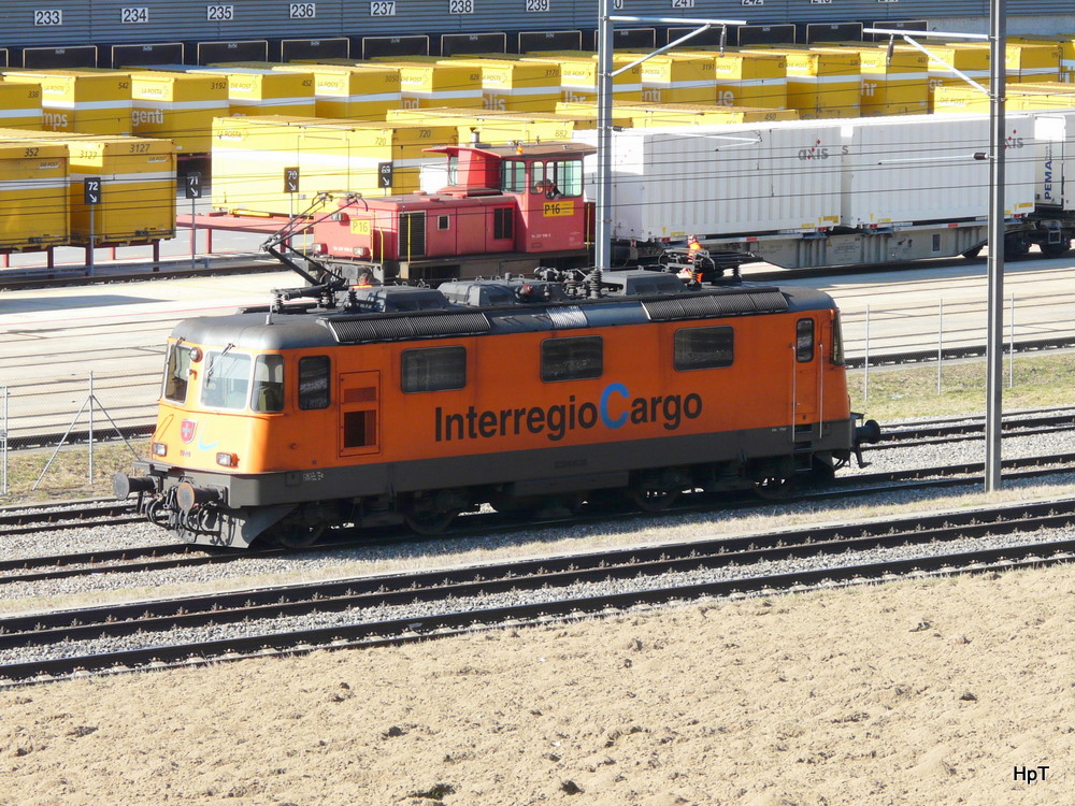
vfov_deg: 8.7
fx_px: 5310
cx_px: 538
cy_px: 403
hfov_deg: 11.6
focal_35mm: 171
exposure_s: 1/200
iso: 100
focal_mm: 28.1
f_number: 5.6
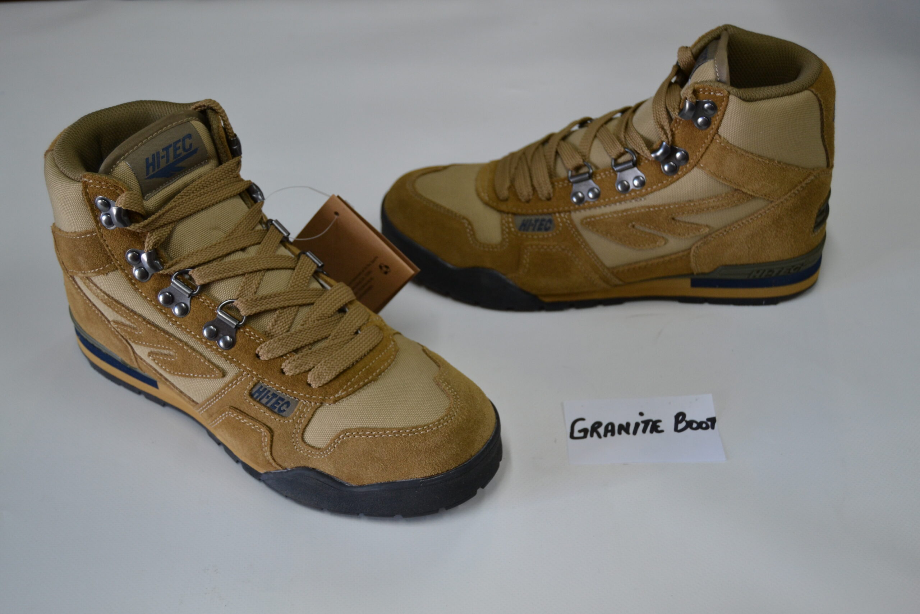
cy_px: 307
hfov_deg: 43.6
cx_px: 460
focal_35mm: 45
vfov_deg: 29.9
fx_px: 1150
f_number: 4.2
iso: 500
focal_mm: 30
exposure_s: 1/60
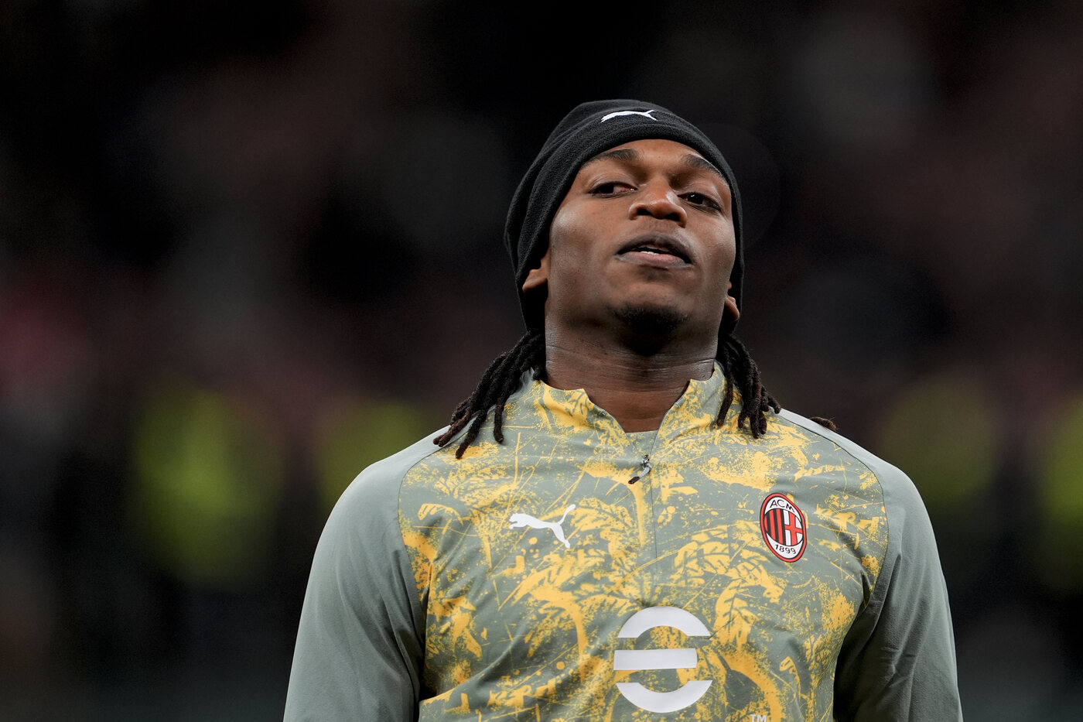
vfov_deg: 3.4
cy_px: 361
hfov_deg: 5.2
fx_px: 12031
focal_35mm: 400
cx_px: 542
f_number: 2.8
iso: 2000
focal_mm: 400
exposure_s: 1/2000
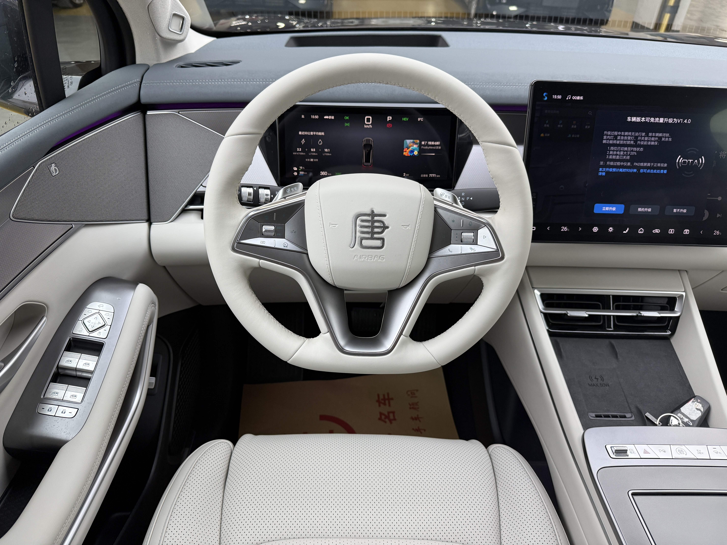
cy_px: 272
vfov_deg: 56.8
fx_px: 504
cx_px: 364
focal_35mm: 24
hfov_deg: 71.6
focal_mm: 6.76
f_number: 1.78
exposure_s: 1/50
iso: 160
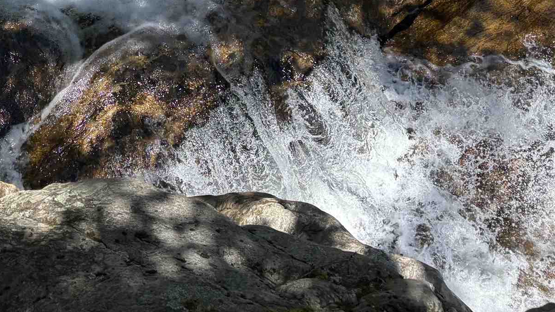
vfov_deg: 15.2
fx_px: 1060
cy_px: -186
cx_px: 174
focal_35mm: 72
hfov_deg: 29.1
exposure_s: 1/1953
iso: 50
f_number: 1.6
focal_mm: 5.96
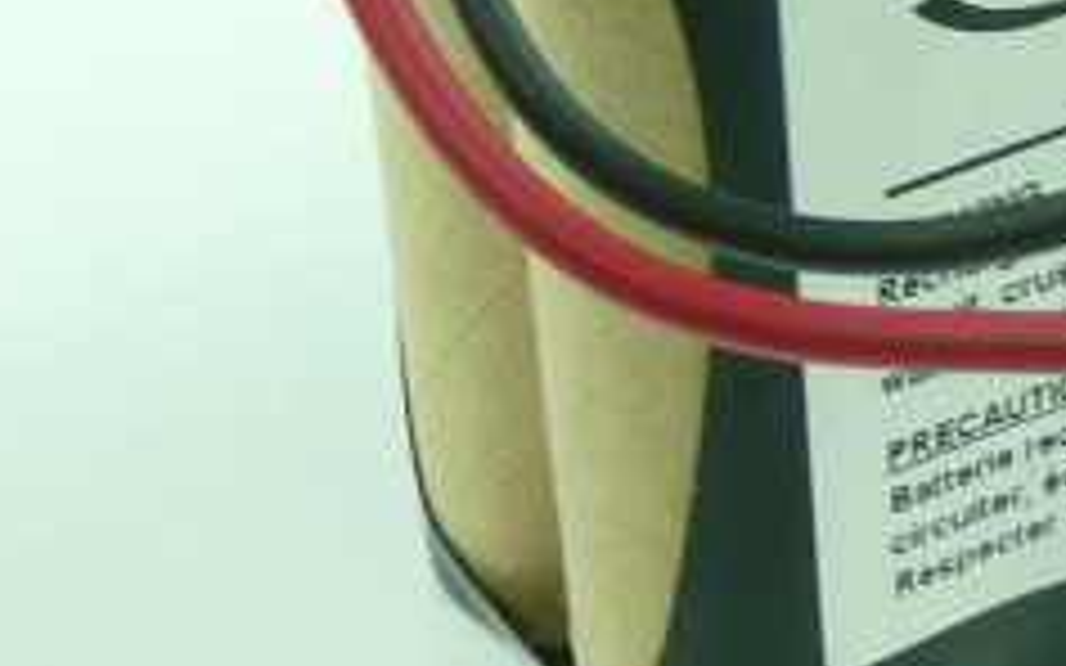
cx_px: 1241
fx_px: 6245
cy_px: -126
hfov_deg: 9.6
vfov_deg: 6.1
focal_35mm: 215
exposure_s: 1/30
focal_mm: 7.6
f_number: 3
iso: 125
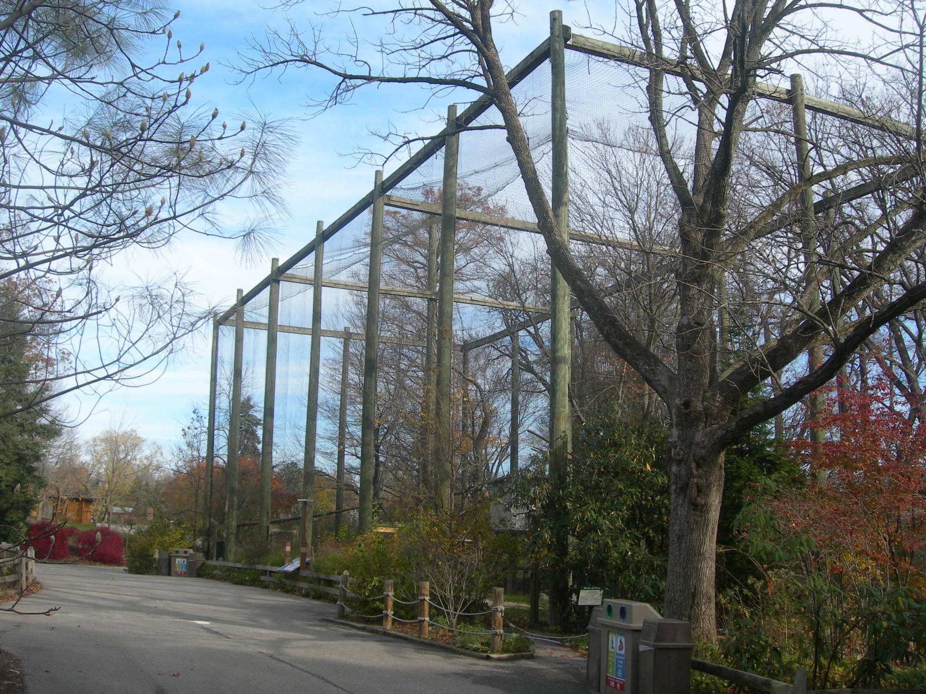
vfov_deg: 37.7
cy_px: 347
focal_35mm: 38
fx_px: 1017
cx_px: 463
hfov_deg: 49.0
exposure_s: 1/235
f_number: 4.8
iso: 50
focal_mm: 7.8
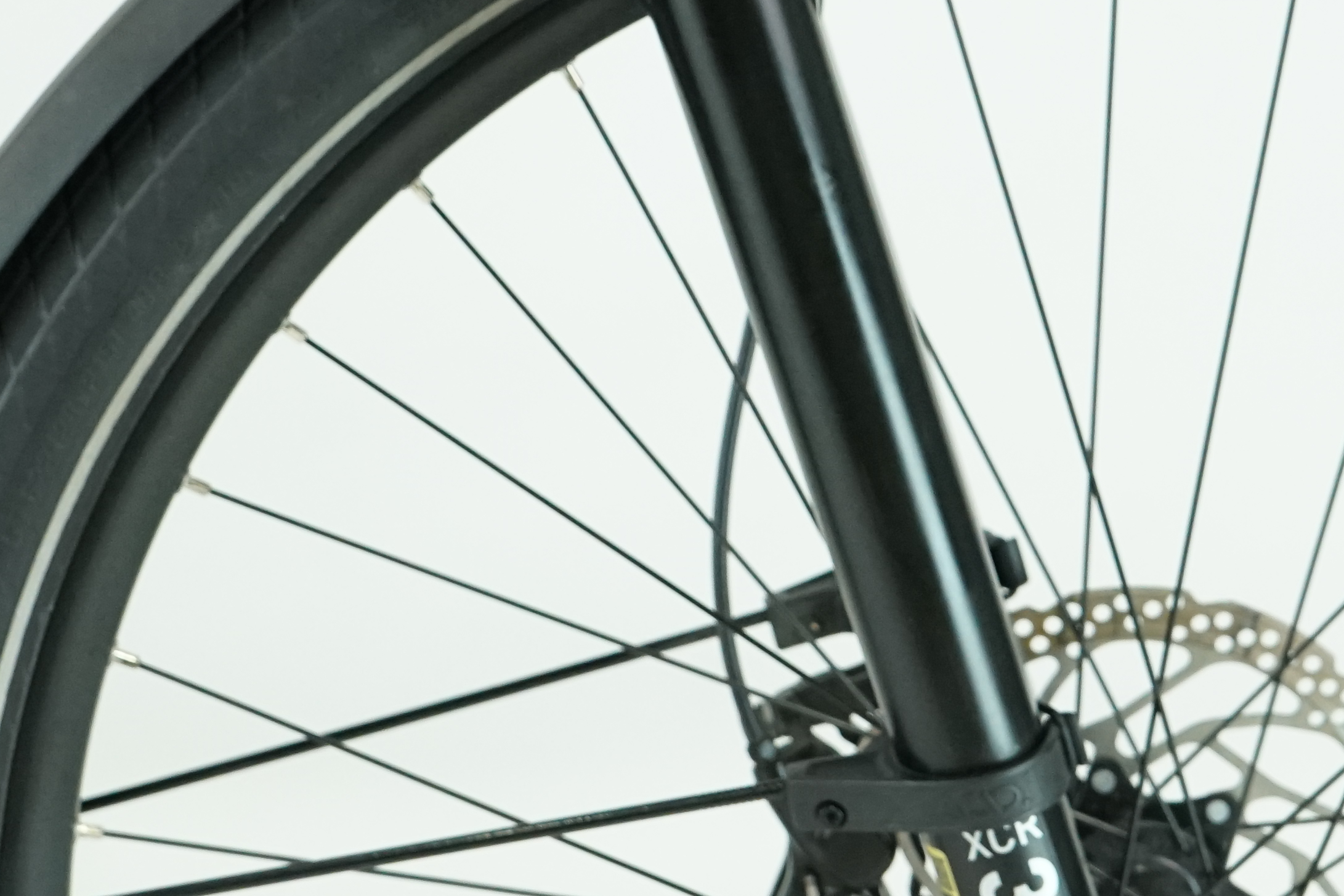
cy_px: -31
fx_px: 3696
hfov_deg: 20.6
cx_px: 747
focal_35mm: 99
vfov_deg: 13.6
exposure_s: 1/200
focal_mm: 36
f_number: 6.3
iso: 2500
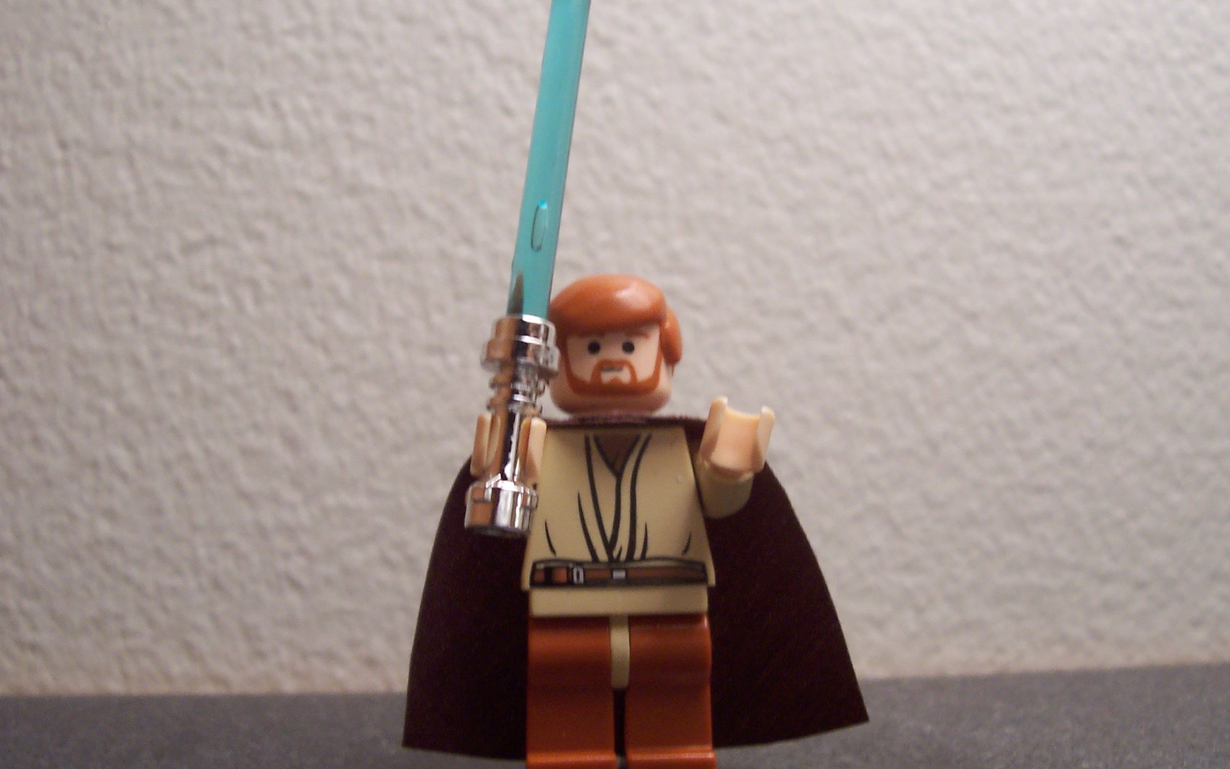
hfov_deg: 49.3
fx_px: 1341
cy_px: 414
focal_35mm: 40
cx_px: 605
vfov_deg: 32.0
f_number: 2.8
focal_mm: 5.6
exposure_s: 1/30
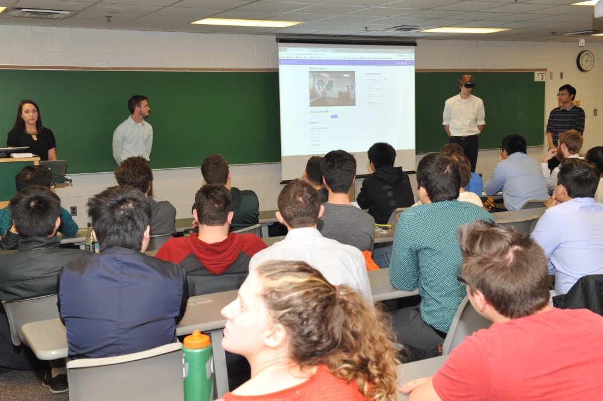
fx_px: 753
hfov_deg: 43.6
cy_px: 200
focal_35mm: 45
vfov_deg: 29.8
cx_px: 302
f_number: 10
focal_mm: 45
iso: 1600
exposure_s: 1/60
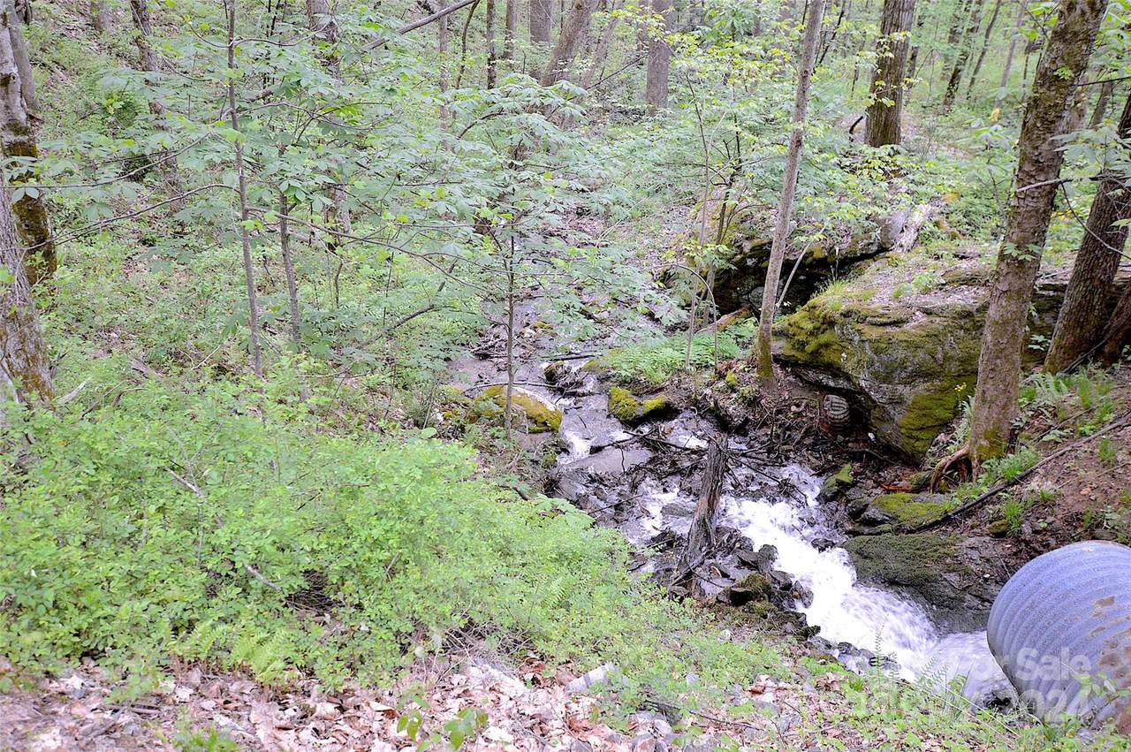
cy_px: 376
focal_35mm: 30
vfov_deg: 43.5
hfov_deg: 62.0
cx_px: 566
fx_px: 942
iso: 1000
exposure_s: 1/60
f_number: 3.5
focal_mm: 20
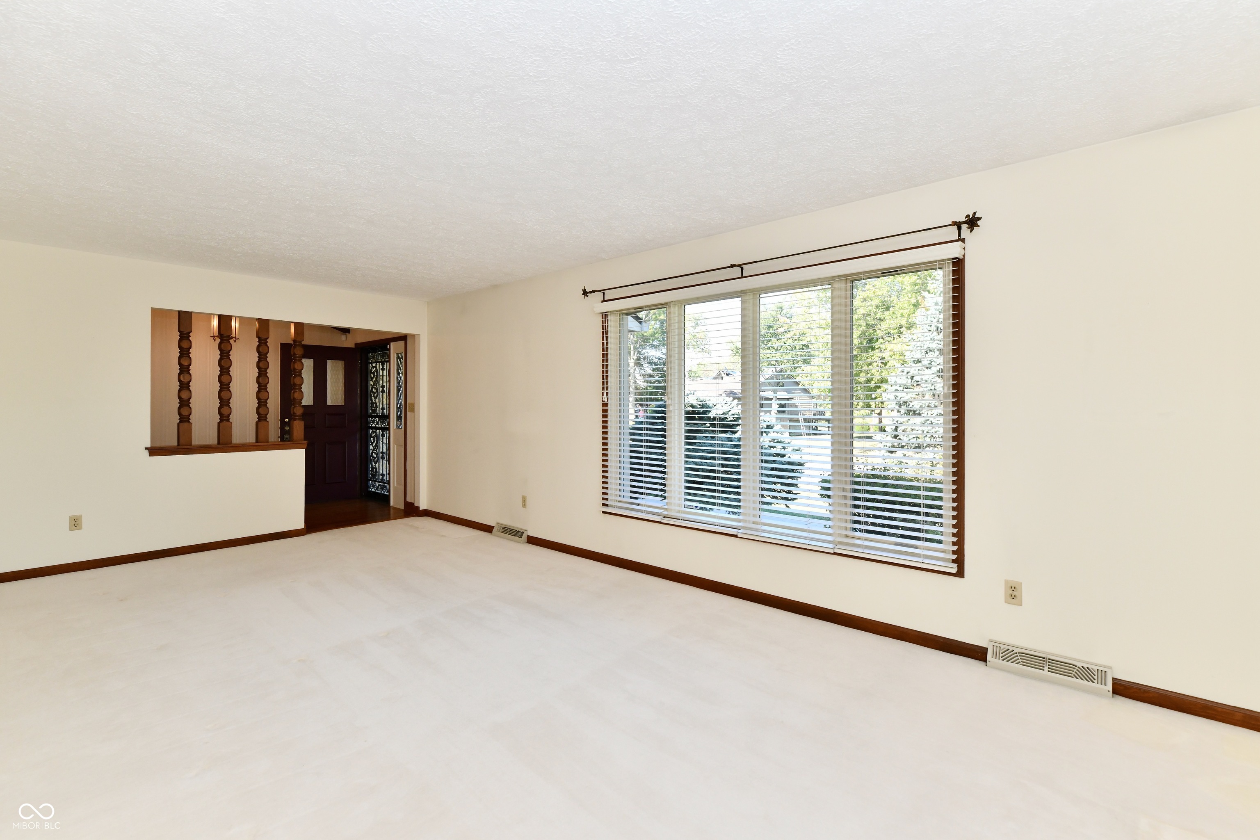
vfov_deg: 73.7
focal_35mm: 16
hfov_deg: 96.7
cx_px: 630
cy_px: 420
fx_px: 560
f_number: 7.1
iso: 640
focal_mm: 16
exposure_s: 1/200
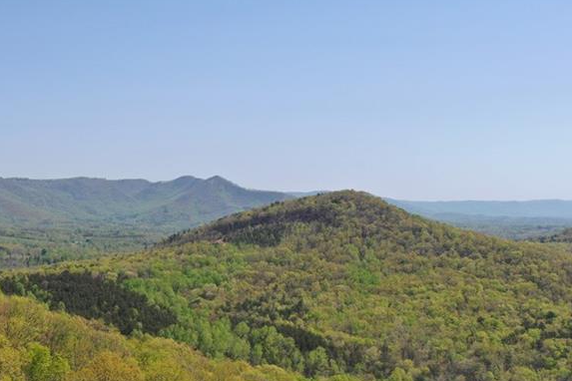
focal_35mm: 50
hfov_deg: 39.4
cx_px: 221
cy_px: 200
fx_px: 794
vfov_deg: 27.0
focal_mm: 10.26
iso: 100
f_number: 5.6
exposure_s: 1/500
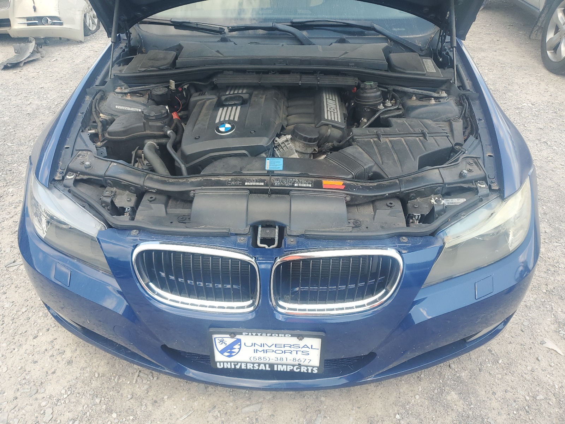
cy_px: 212
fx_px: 424
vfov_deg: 53.1
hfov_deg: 67.3
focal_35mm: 26
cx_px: 282
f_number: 1.5
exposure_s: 1/588
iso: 50
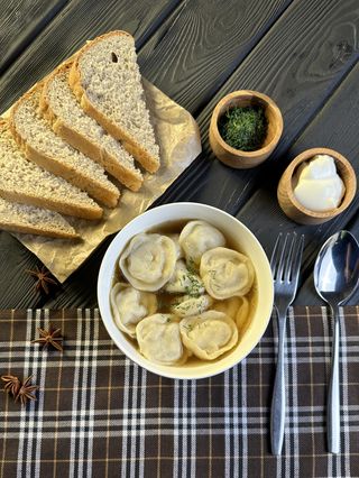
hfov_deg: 56.9
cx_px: 180
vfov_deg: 71.6
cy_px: 239
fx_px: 332
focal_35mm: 24
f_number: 1.78
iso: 80
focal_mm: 6.86
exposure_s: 1/100
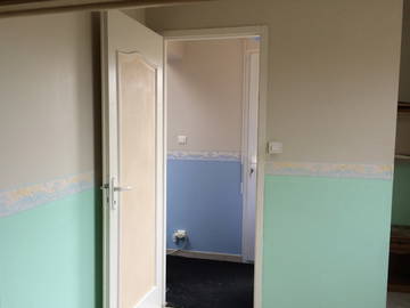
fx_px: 343
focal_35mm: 29
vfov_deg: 48.2
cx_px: 205
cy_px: 154
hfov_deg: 61.7
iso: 125
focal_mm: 4.15
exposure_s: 1/33
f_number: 2.2
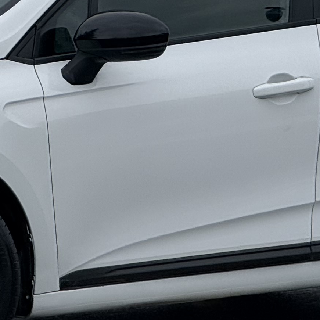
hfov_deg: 3.6
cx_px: 35
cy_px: -122
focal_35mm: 491
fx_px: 5135
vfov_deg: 3.6
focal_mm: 15.66
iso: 50
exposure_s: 1/707
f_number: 2.8
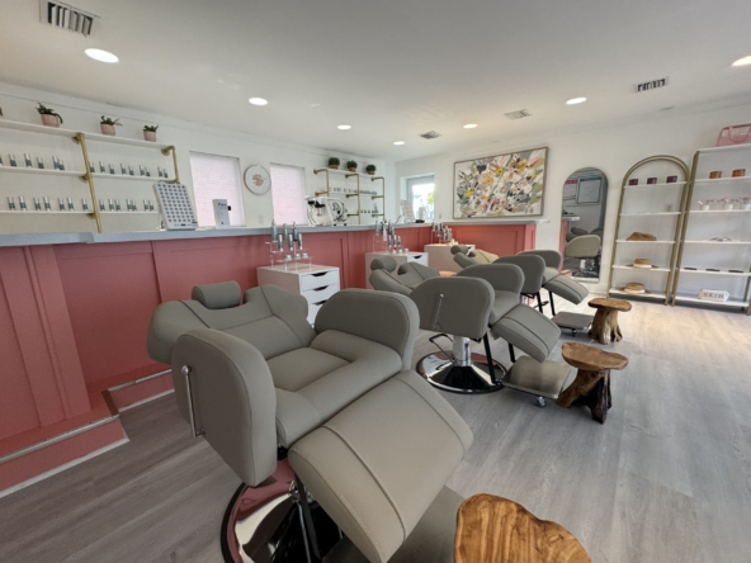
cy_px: 282
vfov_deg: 85.7
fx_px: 304
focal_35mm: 14
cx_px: 376
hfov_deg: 102.1
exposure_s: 1/60
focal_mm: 2.22
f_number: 2.2
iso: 160
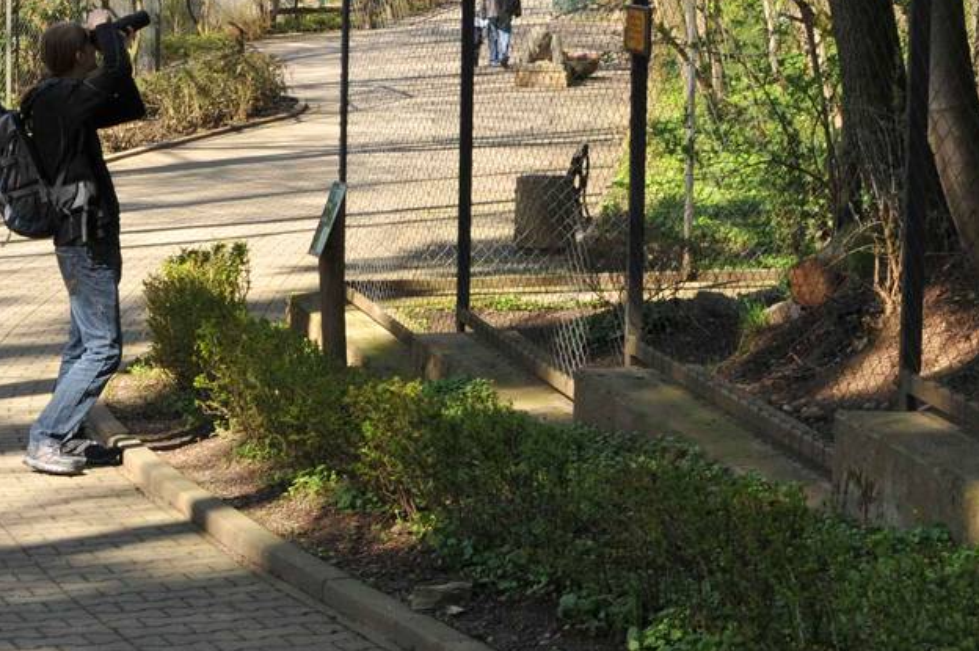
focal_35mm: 100
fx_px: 2717
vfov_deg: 13.4
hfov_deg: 20.3
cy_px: -67
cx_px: 271
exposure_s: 1/200
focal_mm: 26
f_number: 7.1
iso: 200
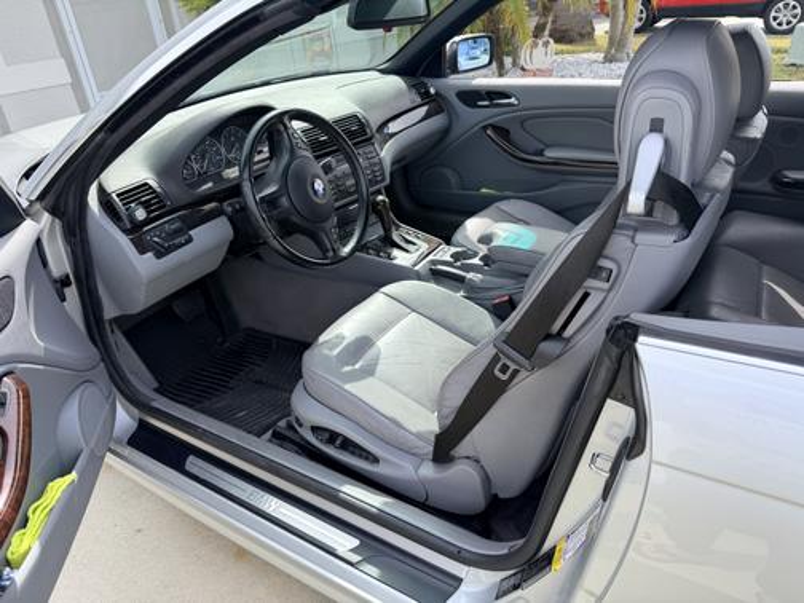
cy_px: 302
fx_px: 557
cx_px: 402
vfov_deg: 56.8
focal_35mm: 24
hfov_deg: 71.6
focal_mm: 6.76
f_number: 1.78
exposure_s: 1/1230
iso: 80
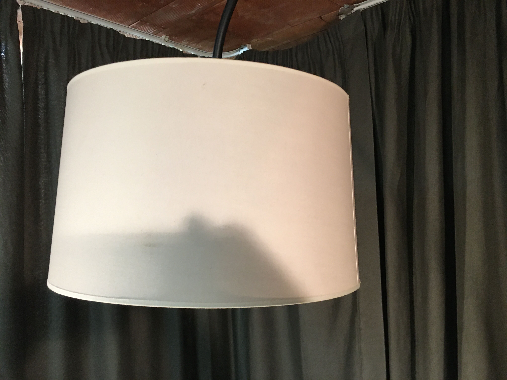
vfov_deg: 48.2
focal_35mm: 29
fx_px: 425
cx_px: 254
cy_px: 190
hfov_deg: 61.7
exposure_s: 1/10
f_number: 2.2
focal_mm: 4.15
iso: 80
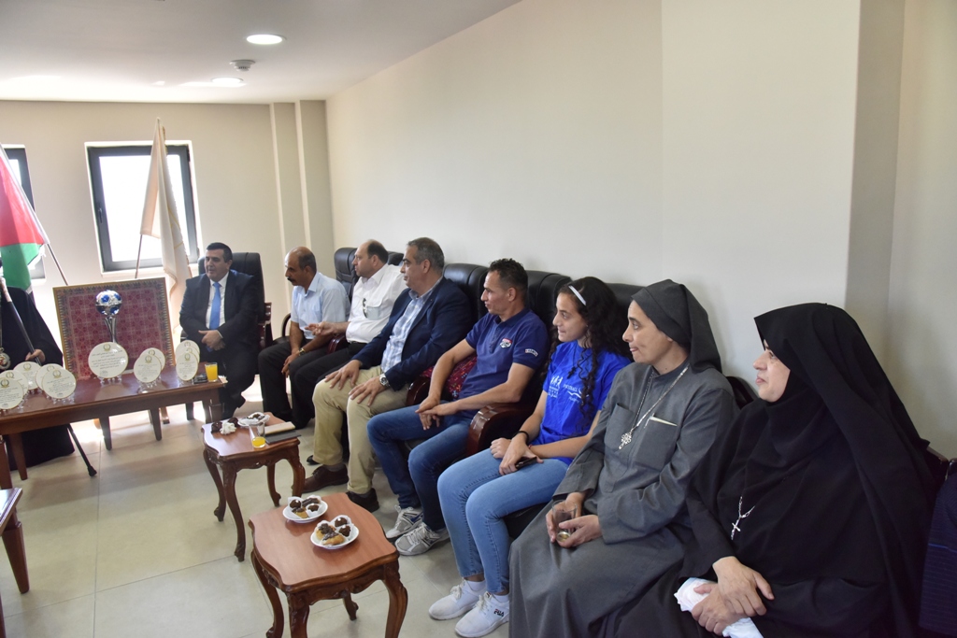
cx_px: 478
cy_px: 319
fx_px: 638
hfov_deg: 73.7
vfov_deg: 53.1
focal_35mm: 24
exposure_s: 1/250
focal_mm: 24
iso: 3200
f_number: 8
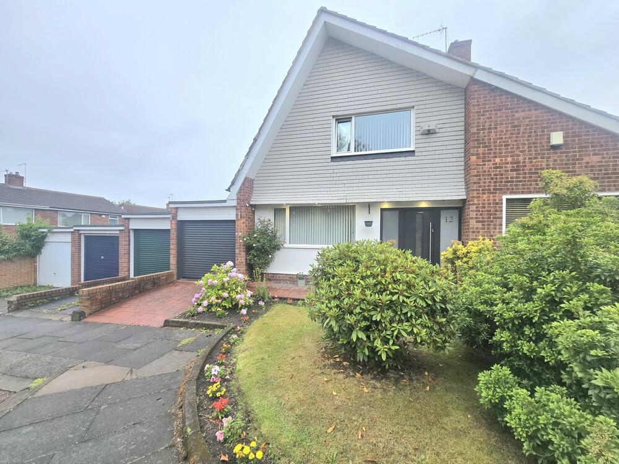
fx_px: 232
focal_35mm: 13
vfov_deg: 89.9
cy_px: 232
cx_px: 310
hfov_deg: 106.2
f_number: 2.2
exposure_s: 1/357
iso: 50
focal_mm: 2.2
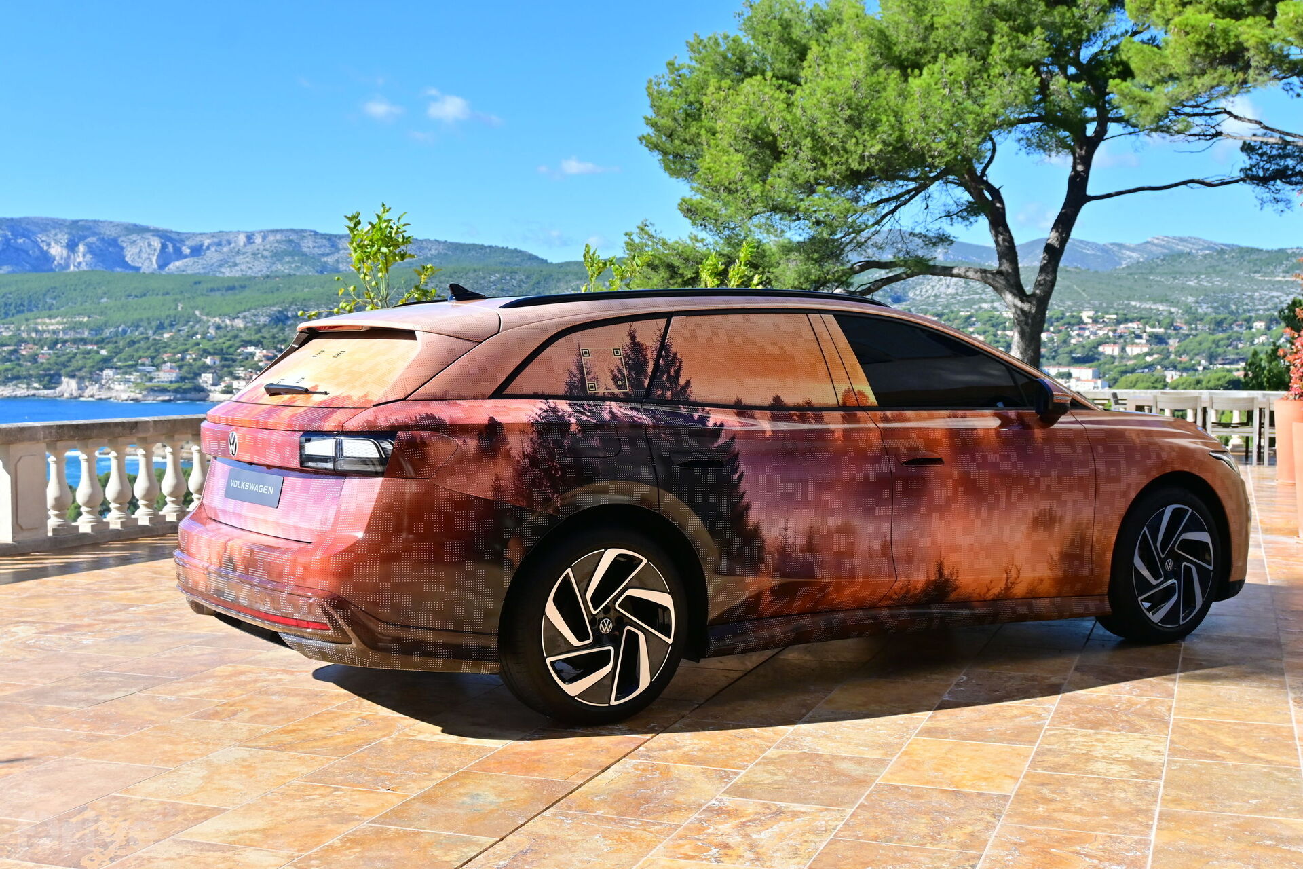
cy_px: 434
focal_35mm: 44
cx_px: 652
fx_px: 1574
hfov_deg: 45.0
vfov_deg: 30.8
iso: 250
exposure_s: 1/1250
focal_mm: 29
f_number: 5.6
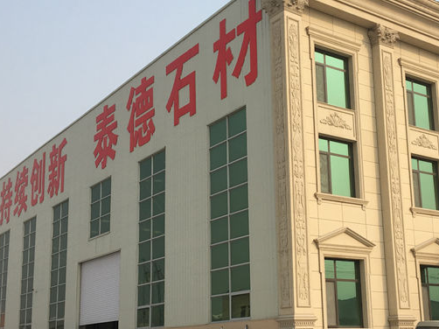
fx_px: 659
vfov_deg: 27.9
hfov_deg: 36.6
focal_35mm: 52
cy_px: 204
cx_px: 277
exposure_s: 1/1603
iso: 25
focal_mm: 4.15
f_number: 2.2
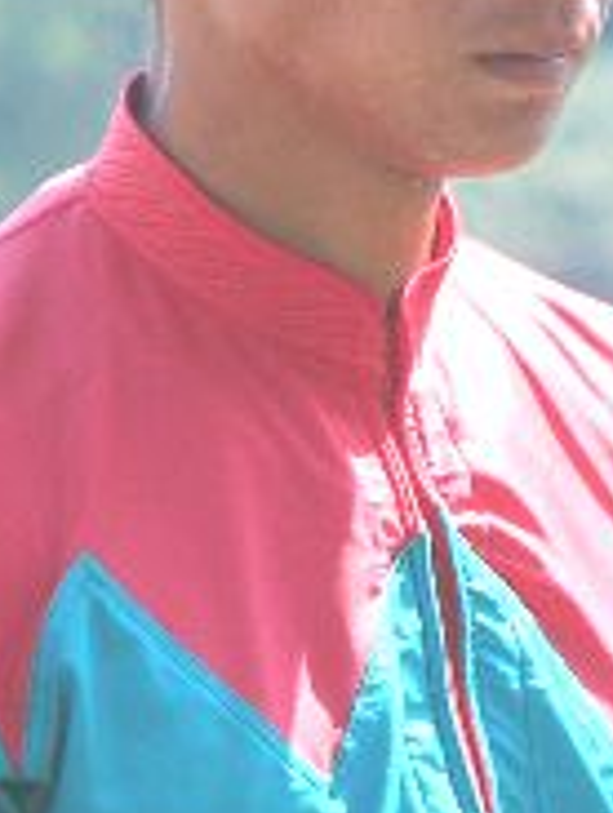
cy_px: 511
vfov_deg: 1.6
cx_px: 493
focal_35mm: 1235
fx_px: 29059
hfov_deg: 1.2
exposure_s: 1/400
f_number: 5.6
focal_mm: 58.9
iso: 50
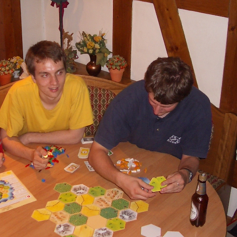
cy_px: 90
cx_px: 115
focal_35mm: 59
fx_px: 457
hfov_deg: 29.1
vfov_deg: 29.0
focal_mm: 5.8
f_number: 2.6
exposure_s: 1/40
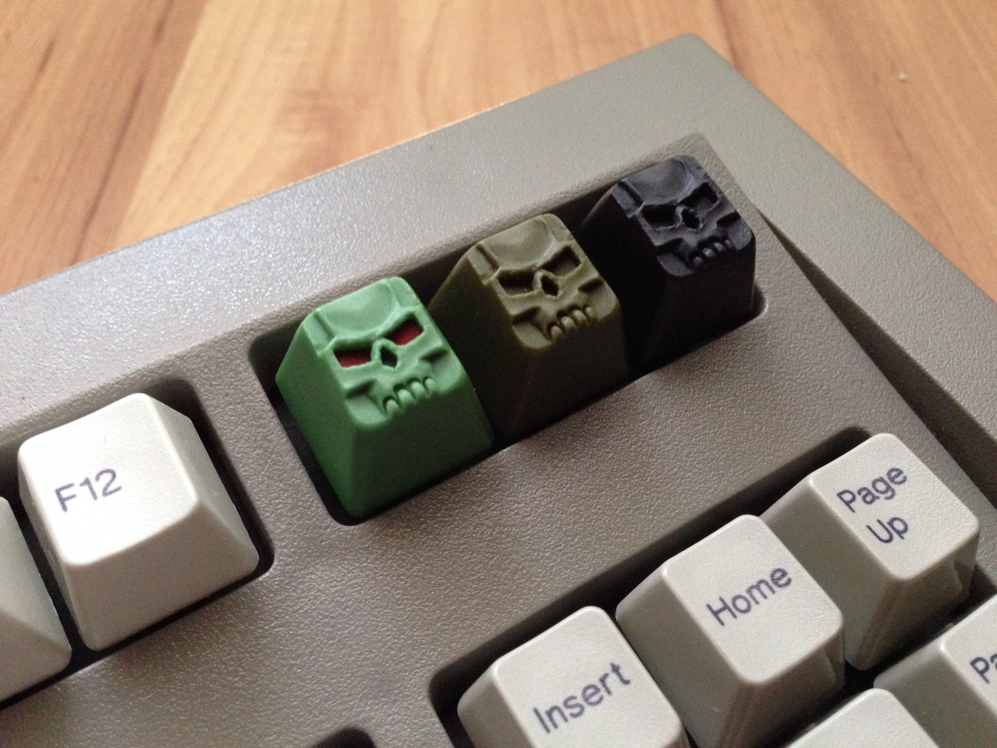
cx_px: 498
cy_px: 374
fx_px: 950
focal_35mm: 33
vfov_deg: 42.9
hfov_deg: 55.4
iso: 400
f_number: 2.4
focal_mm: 4.12
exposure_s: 1/20
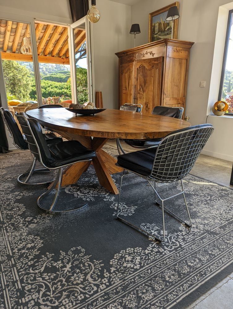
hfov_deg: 56.9
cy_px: 154
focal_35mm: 24
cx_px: 116
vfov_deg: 71.5
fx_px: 215
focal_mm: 6.81
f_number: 1.85
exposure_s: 1/143
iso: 37
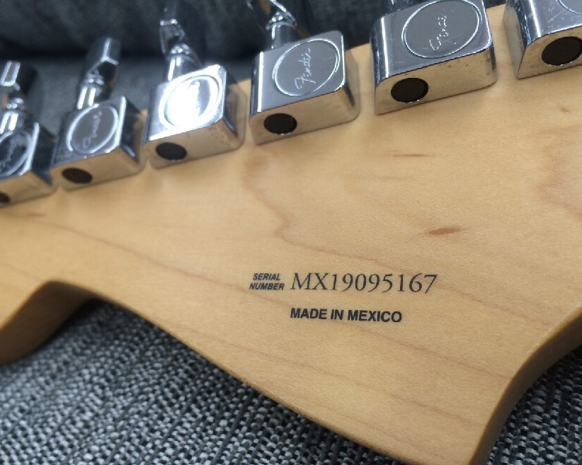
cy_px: 238
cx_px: 278
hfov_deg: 57.2
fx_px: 534
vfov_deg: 47.1
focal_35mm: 31
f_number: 2.2
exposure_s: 1/40
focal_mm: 4.15
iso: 40
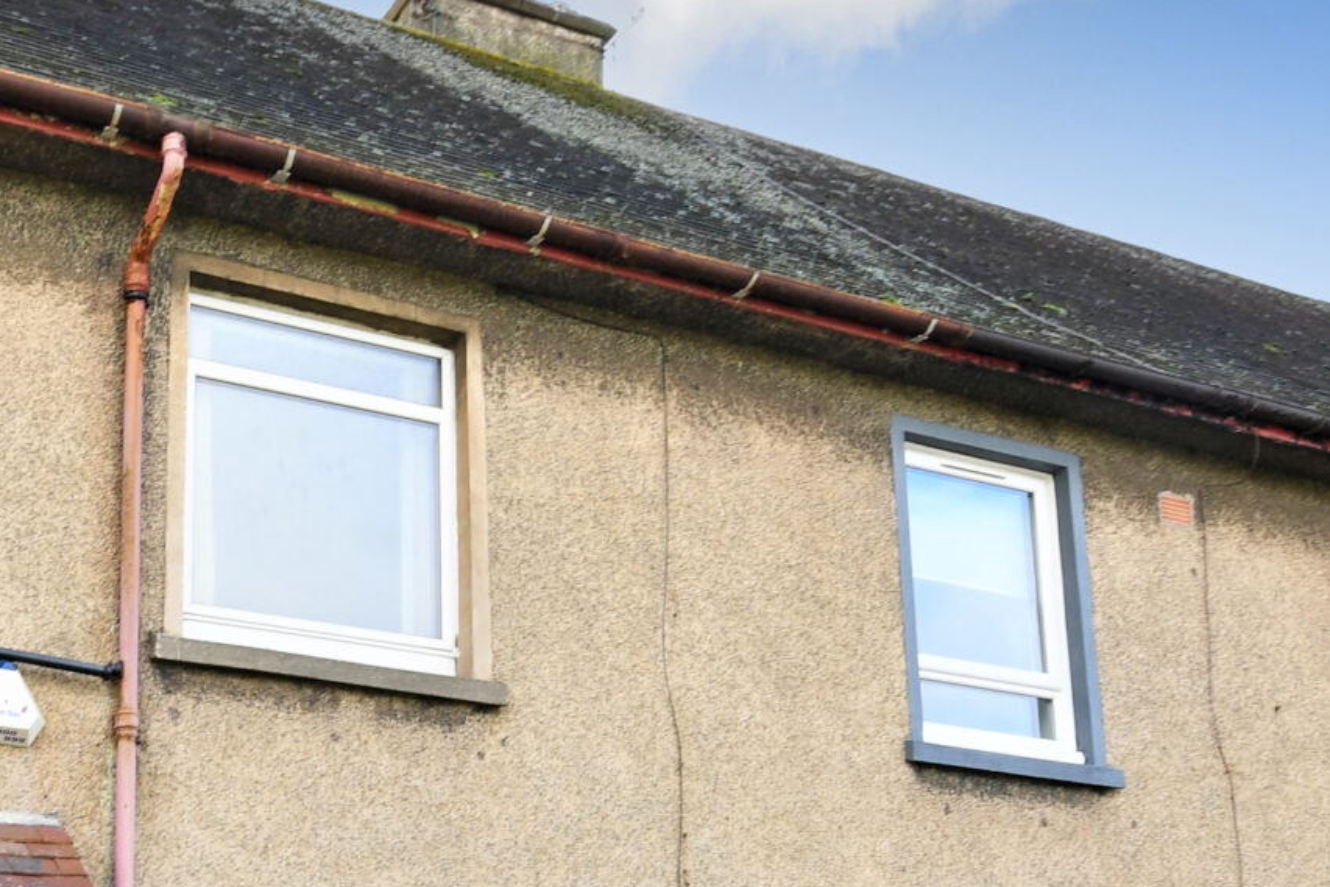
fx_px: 1663
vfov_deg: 28.2
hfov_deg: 41.8
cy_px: 871
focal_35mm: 45
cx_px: 276
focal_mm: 10
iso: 100
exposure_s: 1/40
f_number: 9
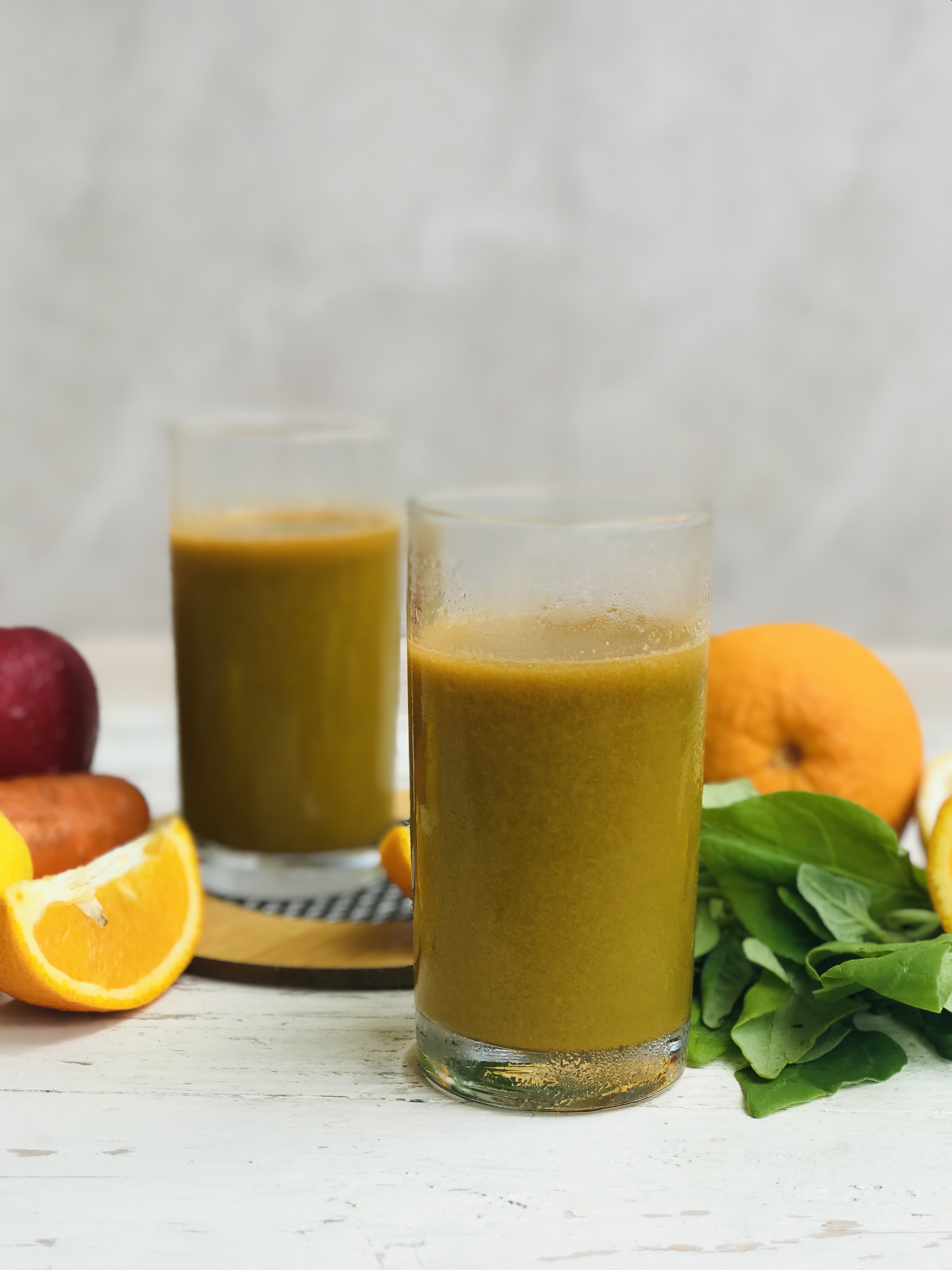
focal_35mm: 57
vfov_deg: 33.8
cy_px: 635
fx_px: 2090
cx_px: 476
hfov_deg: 25.7
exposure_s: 1/227
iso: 20
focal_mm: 6.6
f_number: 2.8
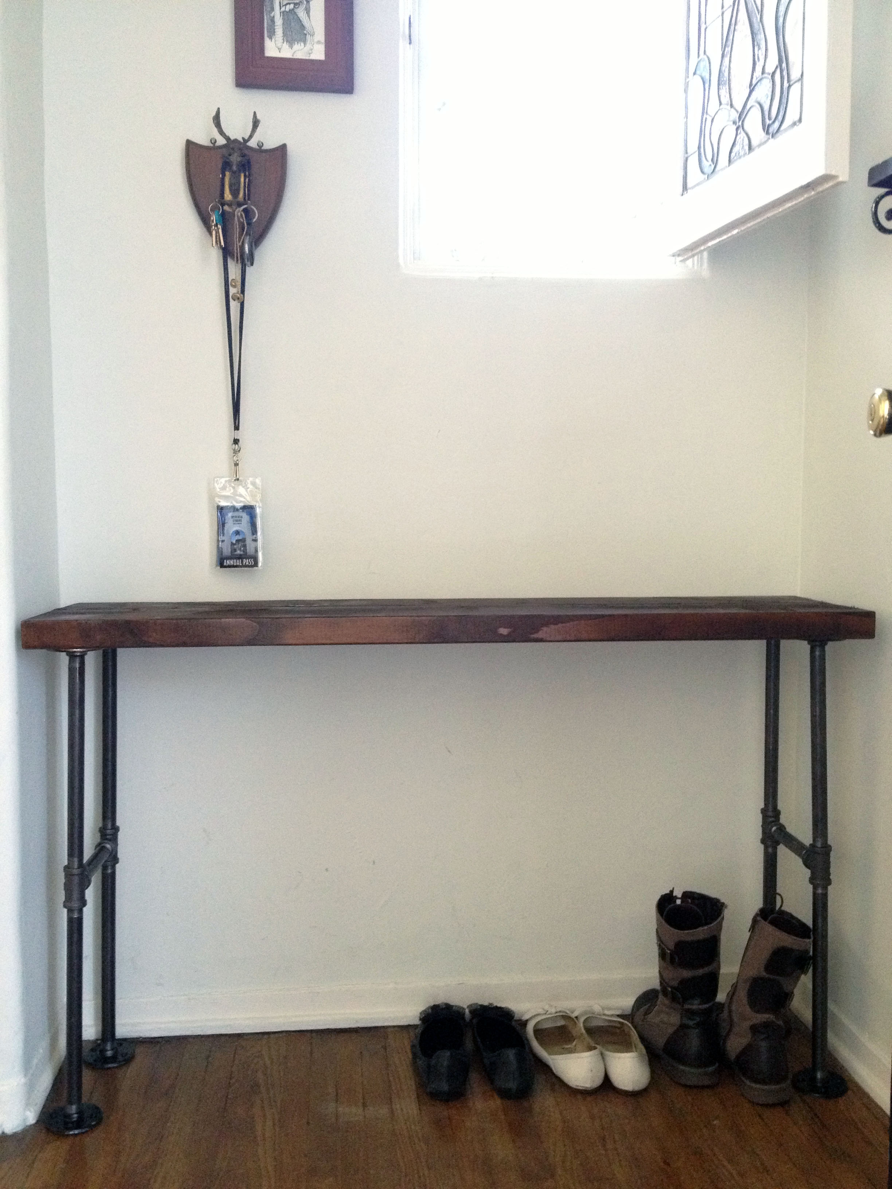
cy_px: 594
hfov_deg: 40.7
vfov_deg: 52.6
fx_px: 1203
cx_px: 446
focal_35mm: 35
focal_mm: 4.28
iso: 320
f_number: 2.4
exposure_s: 1/20
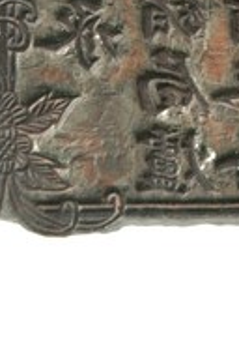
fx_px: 2988
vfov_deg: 6.8
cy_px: -202
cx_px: 259
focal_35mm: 299
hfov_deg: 4.6
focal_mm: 60
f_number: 8
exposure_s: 1/5
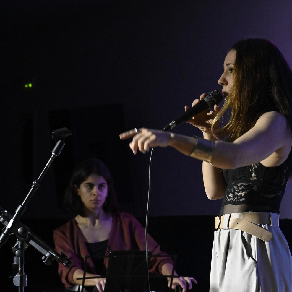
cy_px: 147
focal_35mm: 161
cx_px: 203
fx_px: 1537
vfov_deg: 10.9
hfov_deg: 10.8
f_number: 5.6
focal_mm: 78
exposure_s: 1/250
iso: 6400
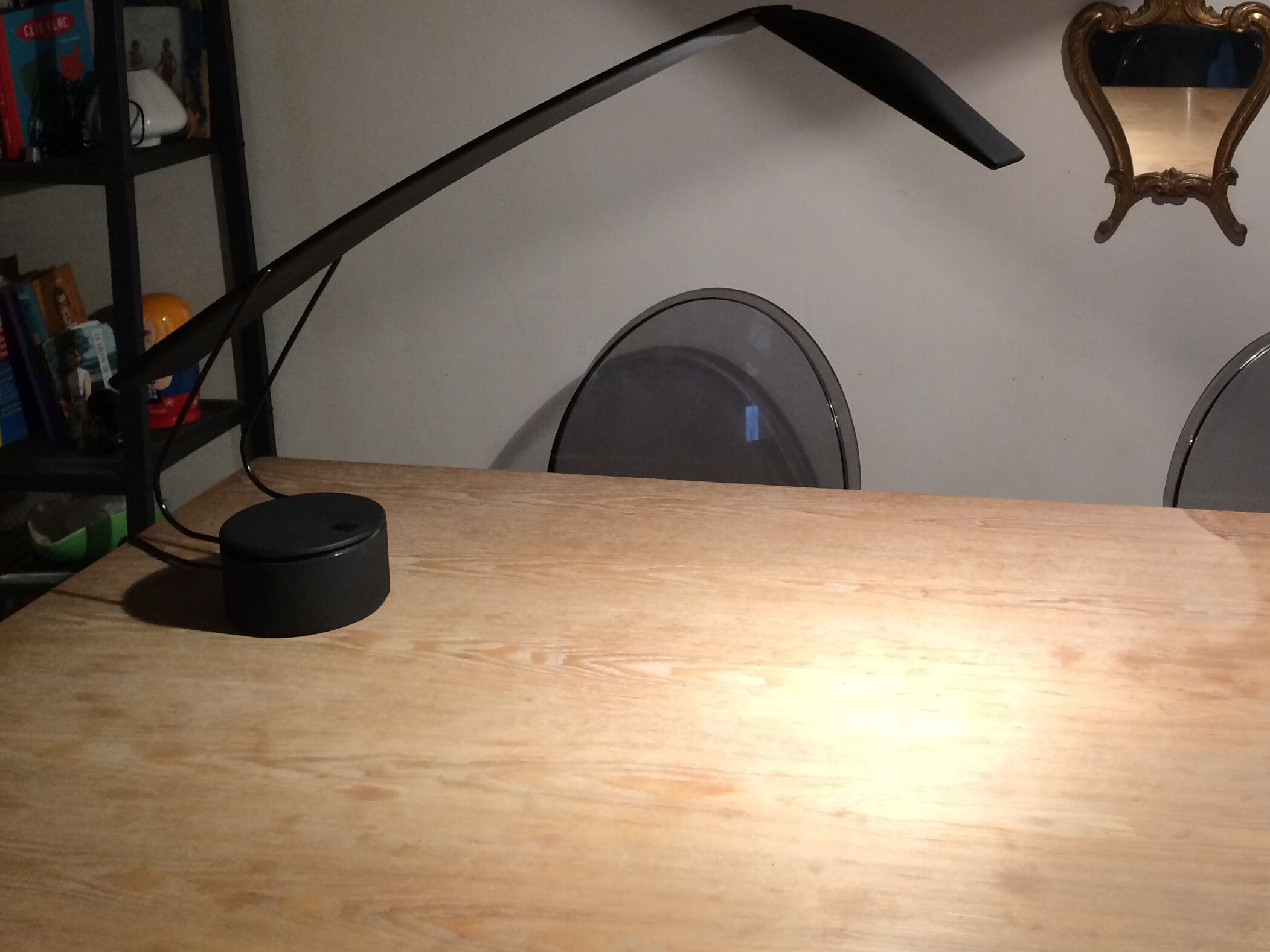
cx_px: 938
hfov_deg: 41.0
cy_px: 241
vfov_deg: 31.6
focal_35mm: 45
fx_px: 1651
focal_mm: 4.15
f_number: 2.2
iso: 80
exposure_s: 1/33
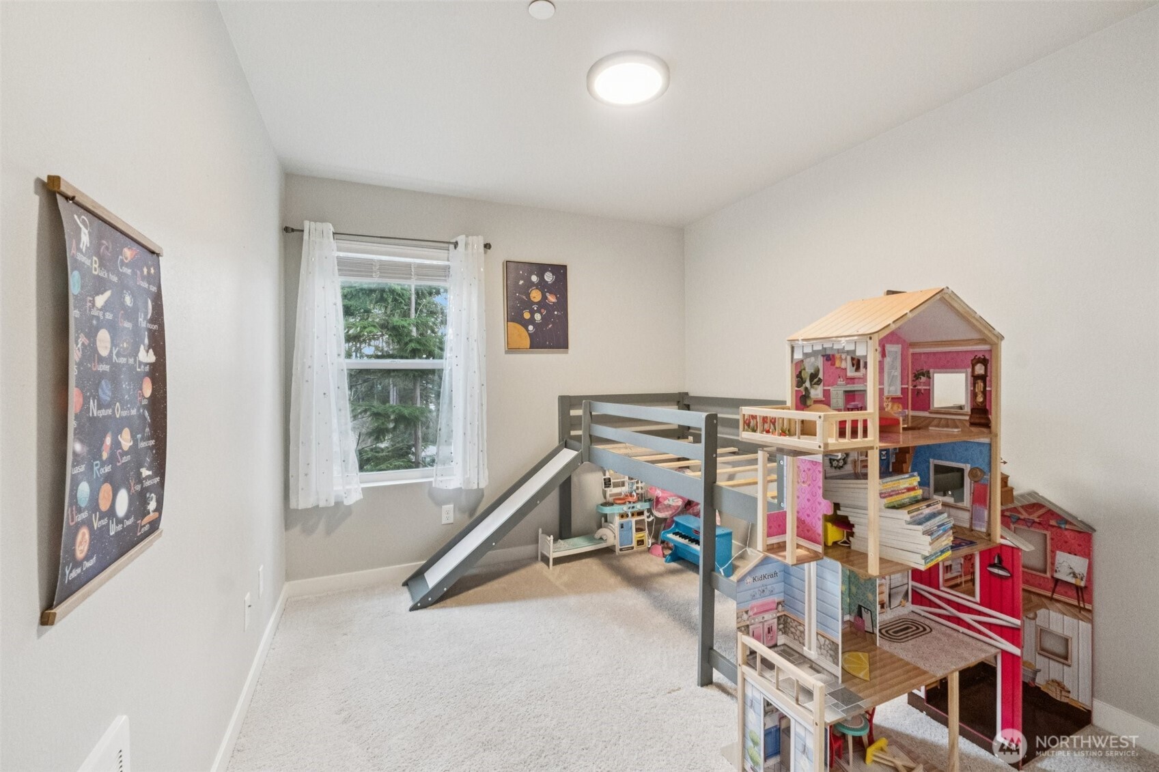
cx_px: 580
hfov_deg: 100.4
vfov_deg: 77.3
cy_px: 386
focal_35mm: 15
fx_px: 483
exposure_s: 1/30
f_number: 9
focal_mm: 10
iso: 2500
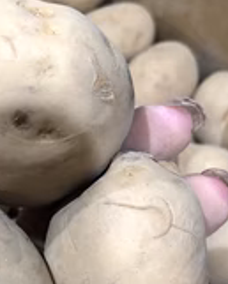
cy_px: 162
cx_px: 74
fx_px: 573
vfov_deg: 27.9
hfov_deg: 22.4
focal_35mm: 68
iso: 50
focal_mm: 3.99
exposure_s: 1/15
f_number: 1.8
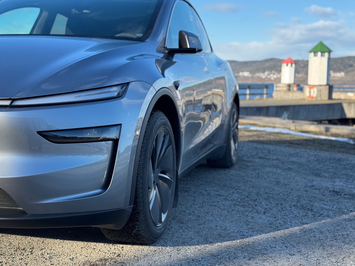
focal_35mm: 53
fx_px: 543
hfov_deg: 36.1
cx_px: 160
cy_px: 132
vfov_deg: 27.5
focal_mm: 6.76
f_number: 1.78
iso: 64
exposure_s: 1/715
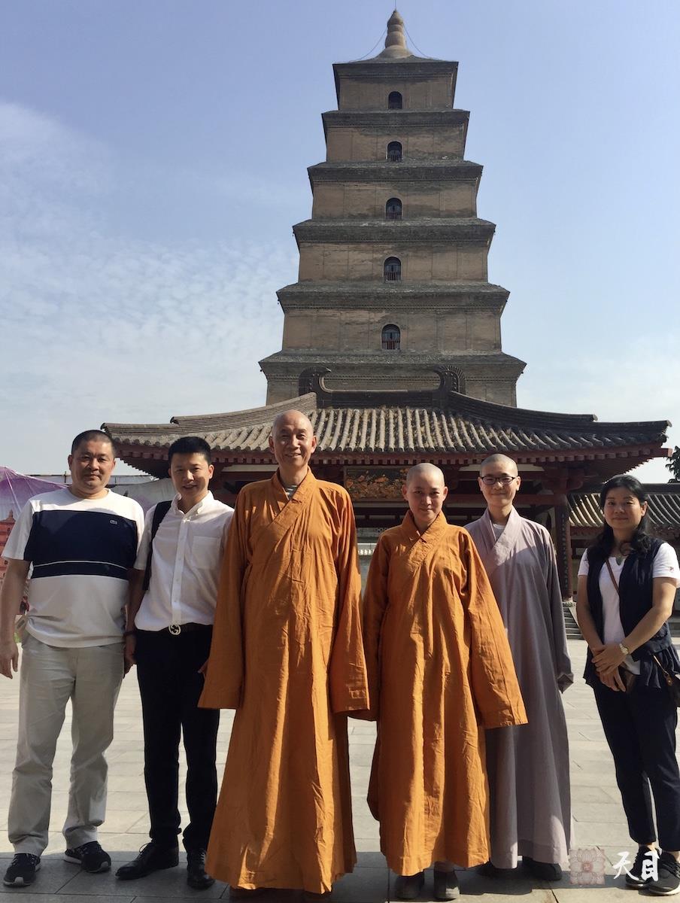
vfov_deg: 61.6
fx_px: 757
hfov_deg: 48.3
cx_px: 340
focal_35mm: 29
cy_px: 452
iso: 32
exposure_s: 1/1582
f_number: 2.2
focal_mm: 4.15
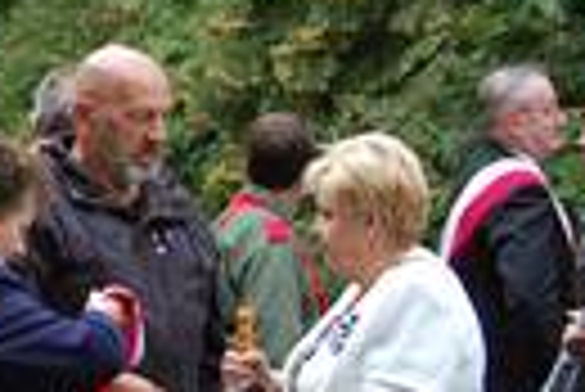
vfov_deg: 6.4
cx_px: -158
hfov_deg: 9.4
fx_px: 3486
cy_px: 74
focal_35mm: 214
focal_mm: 31
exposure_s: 1/125
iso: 400
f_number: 5.6
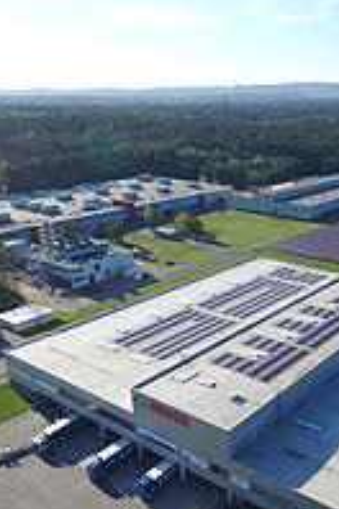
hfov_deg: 34.7
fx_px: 523
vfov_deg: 51.4
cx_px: 277
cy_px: 314
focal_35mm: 37
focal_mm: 3.61
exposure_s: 1/60
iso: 200
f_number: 2.8
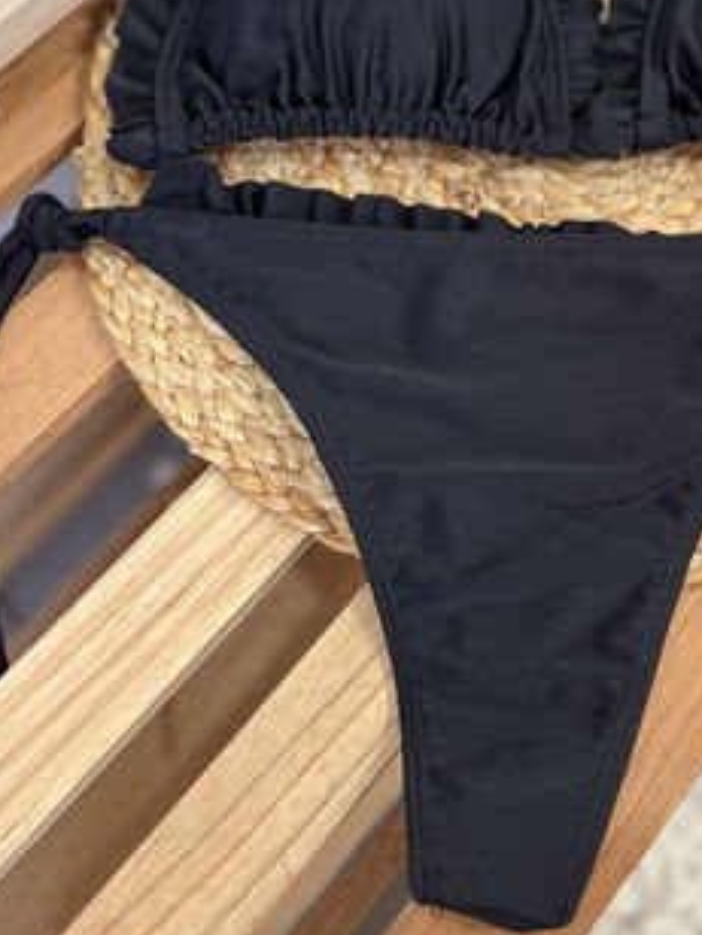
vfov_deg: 40.2
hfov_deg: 31.5
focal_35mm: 45
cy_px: 178
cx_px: 544
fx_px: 1217
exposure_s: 1/60
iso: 160
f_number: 1.6
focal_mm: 5.96
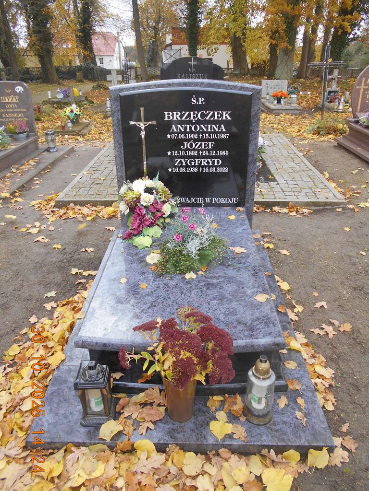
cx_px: 184
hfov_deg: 53.1
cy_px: 246
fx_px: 370
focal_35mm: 26
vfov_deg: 67.3
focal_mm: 4.6
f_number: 3.2
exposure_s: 1/50
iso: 80
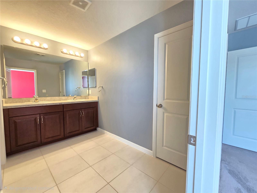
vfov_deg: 89.9
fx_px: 97
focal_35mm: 13
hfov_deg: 106.2
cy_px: 96
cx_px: 128
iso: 250
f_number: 2.2
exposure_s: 1/60.2
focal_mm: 2.2
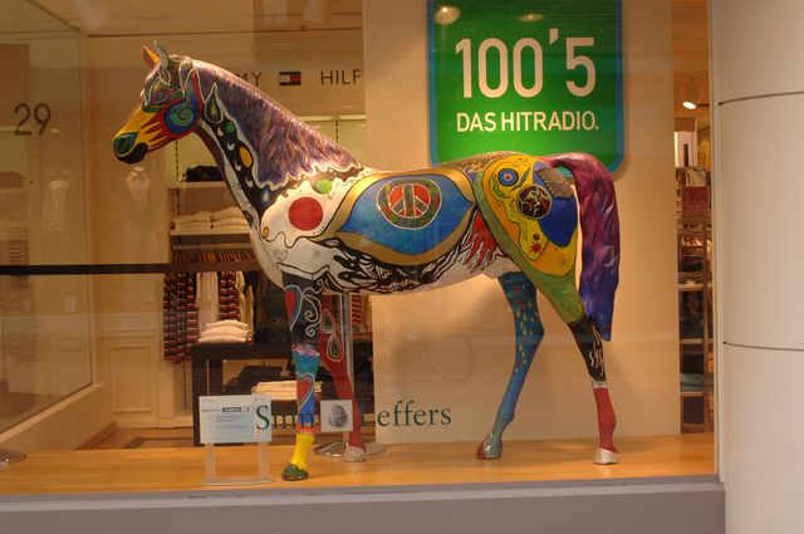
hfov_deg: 36.9
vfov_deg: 25.0
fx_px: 1204
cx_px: 402
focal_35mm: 54
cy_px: 267
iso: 640
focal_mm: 36
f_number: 7.1
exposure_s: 1/100
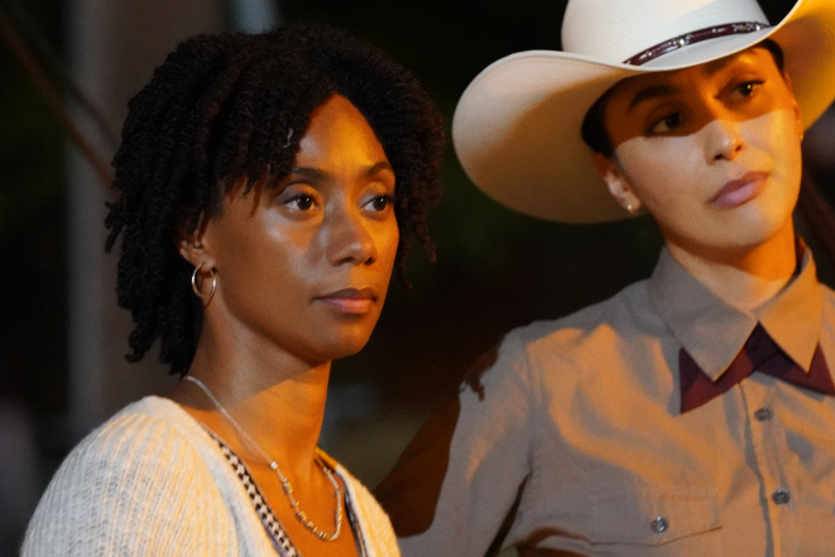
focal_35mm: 294
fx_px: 6820
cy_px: 361
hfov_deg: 7.0
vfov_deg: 4.7
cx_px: 562
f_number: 4
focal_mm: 162
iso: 10000
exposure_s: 1/125
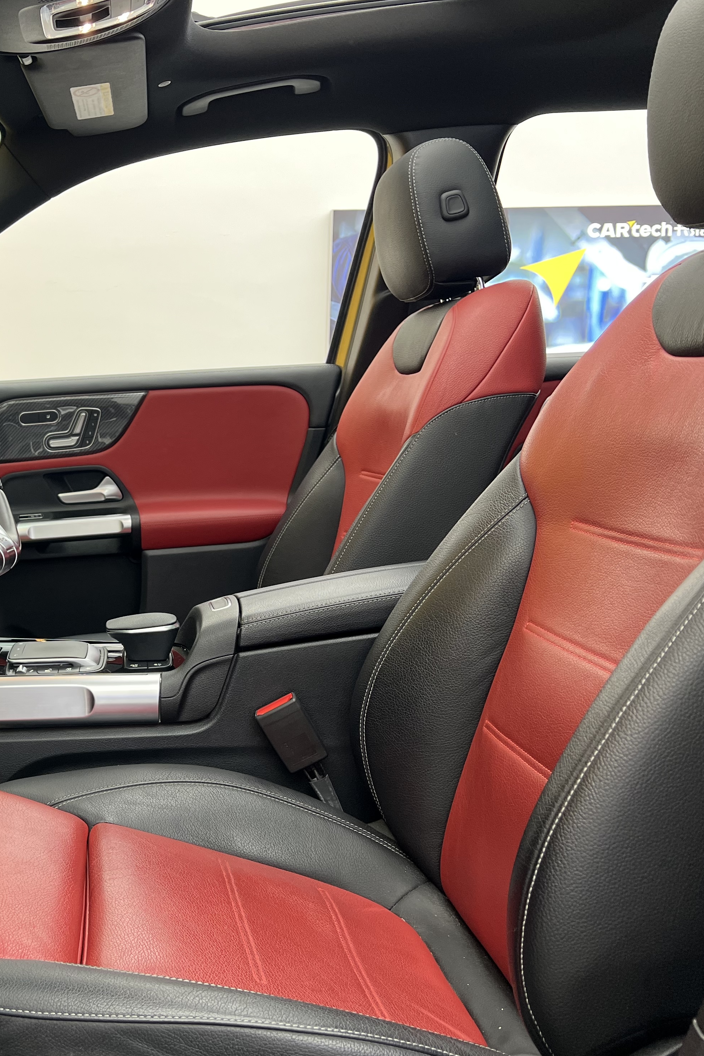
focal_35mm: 37
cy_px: 538
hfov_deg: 33.8
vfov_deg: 51.9
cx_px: 54
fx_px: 1085
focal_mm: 5.7
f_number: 1.5
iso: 64
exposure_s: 1/100
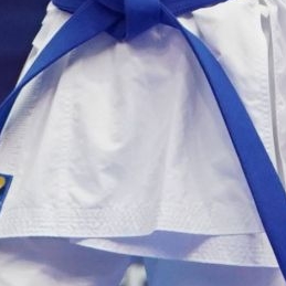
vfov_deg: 2.3
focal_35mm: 762
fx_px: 7123
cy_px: -375
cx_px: 569
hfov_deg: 2.3
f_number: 2.8
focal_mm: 86
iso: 2500
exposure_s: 1/1000
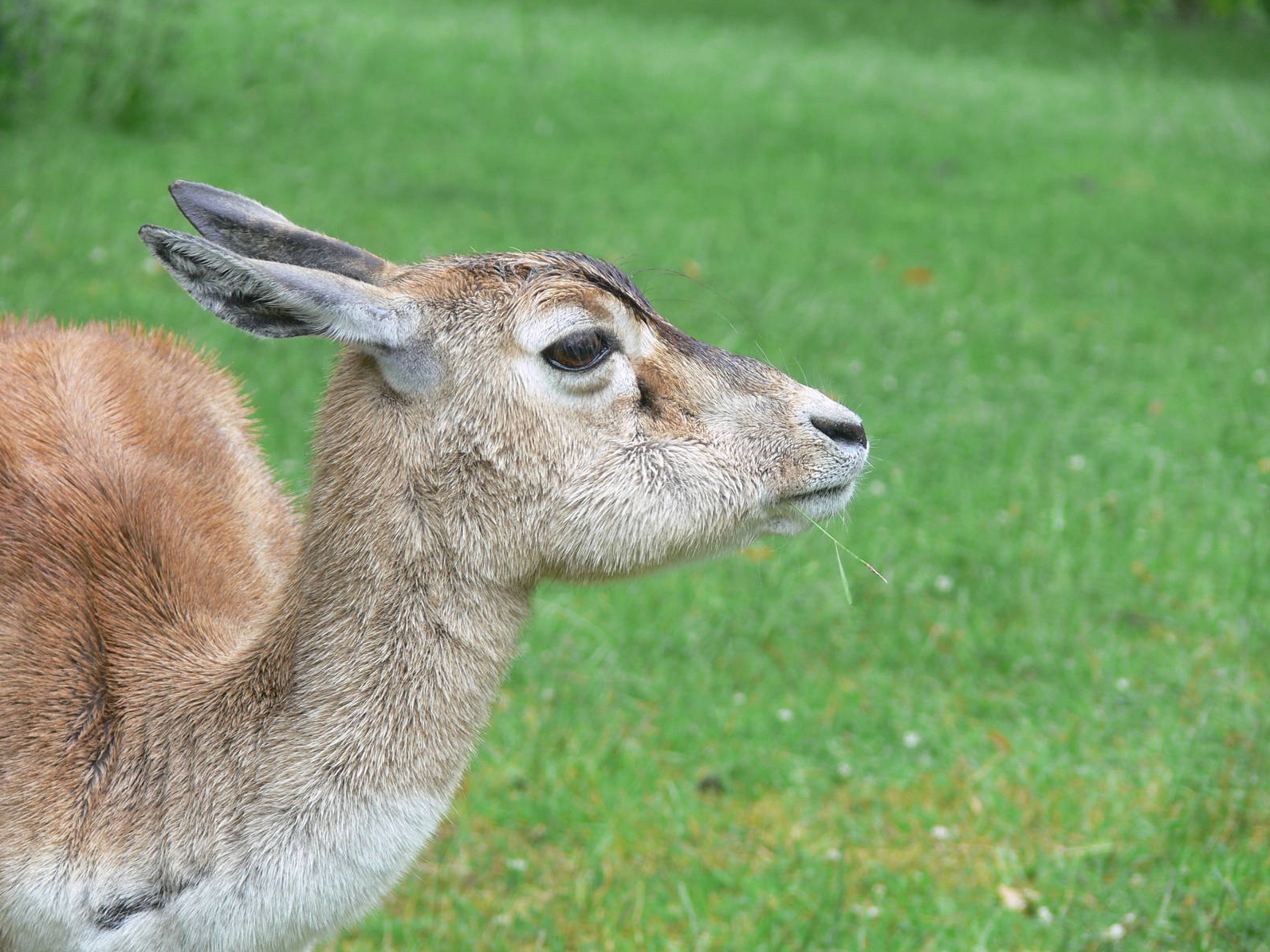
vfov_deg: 6.3
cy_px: 475
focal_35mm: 235
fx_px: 8622
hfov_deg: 8.4
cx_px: 634
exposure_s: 1/50
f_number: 4
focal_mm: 49.4
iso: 80
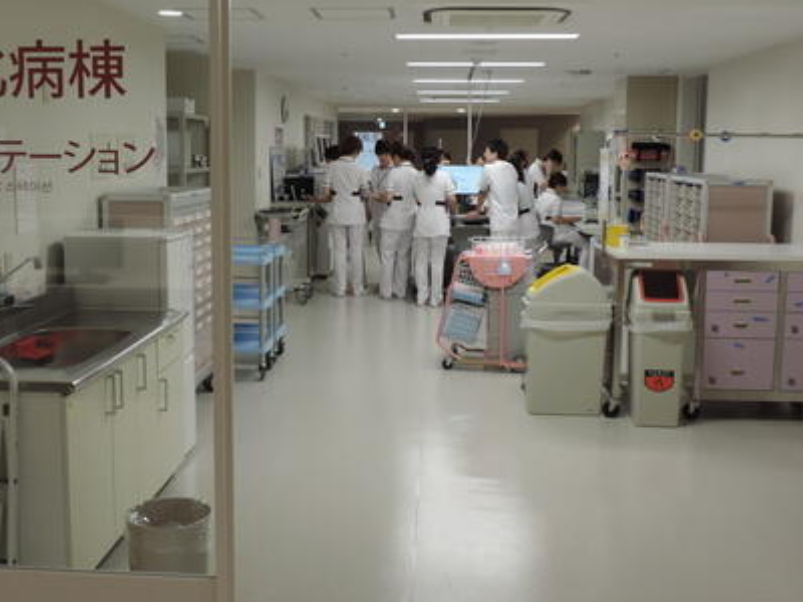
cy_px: 285
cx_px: 347
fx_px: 1044
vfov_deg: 32.2
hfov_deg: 42.0
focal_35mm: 45
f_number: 3.1
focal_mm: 5.3
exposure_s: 1/30
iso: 140
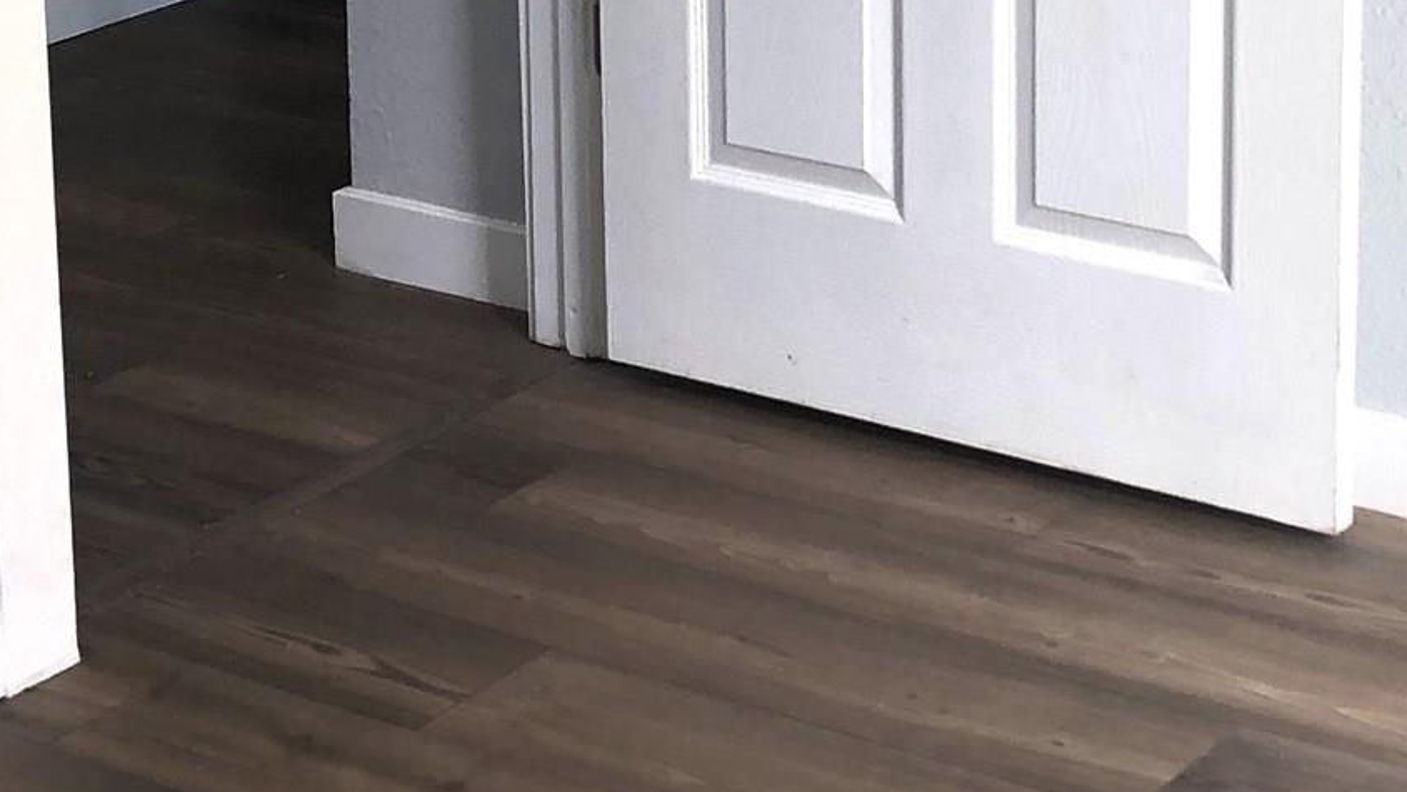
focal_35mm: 111
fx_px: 4142
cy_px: -148
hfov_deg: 19.3
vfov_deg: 10.7
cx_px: 610
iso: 64
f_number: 1.8
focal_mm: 3.99
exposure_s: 1/120
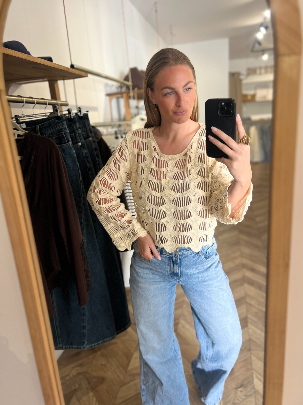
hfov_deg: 53.1
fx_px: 303
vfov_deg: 67.3
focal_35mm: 26
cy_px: 202
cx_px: 152
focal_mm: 5.7
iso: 100
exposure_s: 1/50
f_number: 1.5
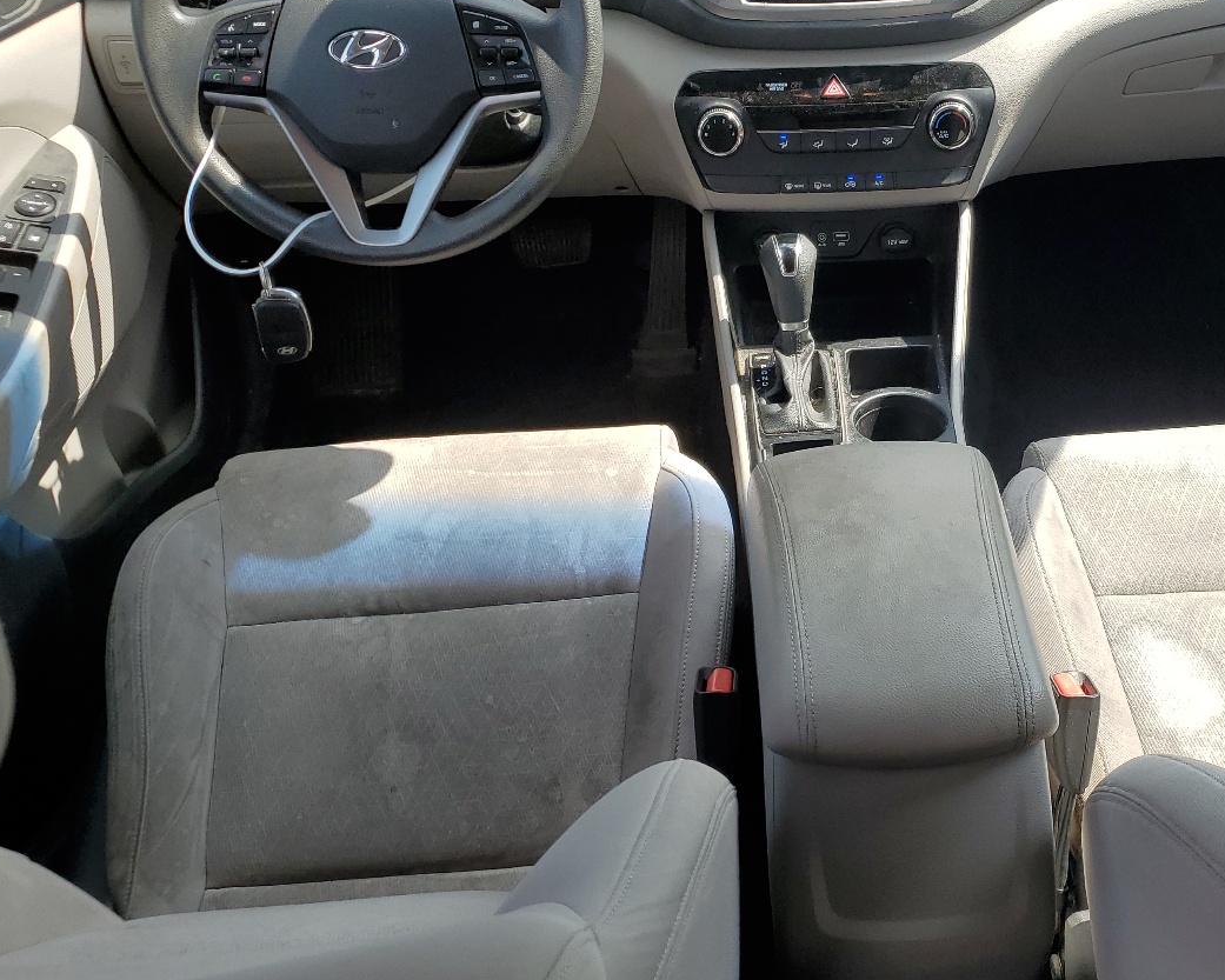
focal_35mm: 39
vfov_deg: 38.2
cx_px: 847
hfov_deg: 45.9
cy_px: 464
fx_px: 1414
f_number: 1.5
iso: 50
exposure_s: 1/769
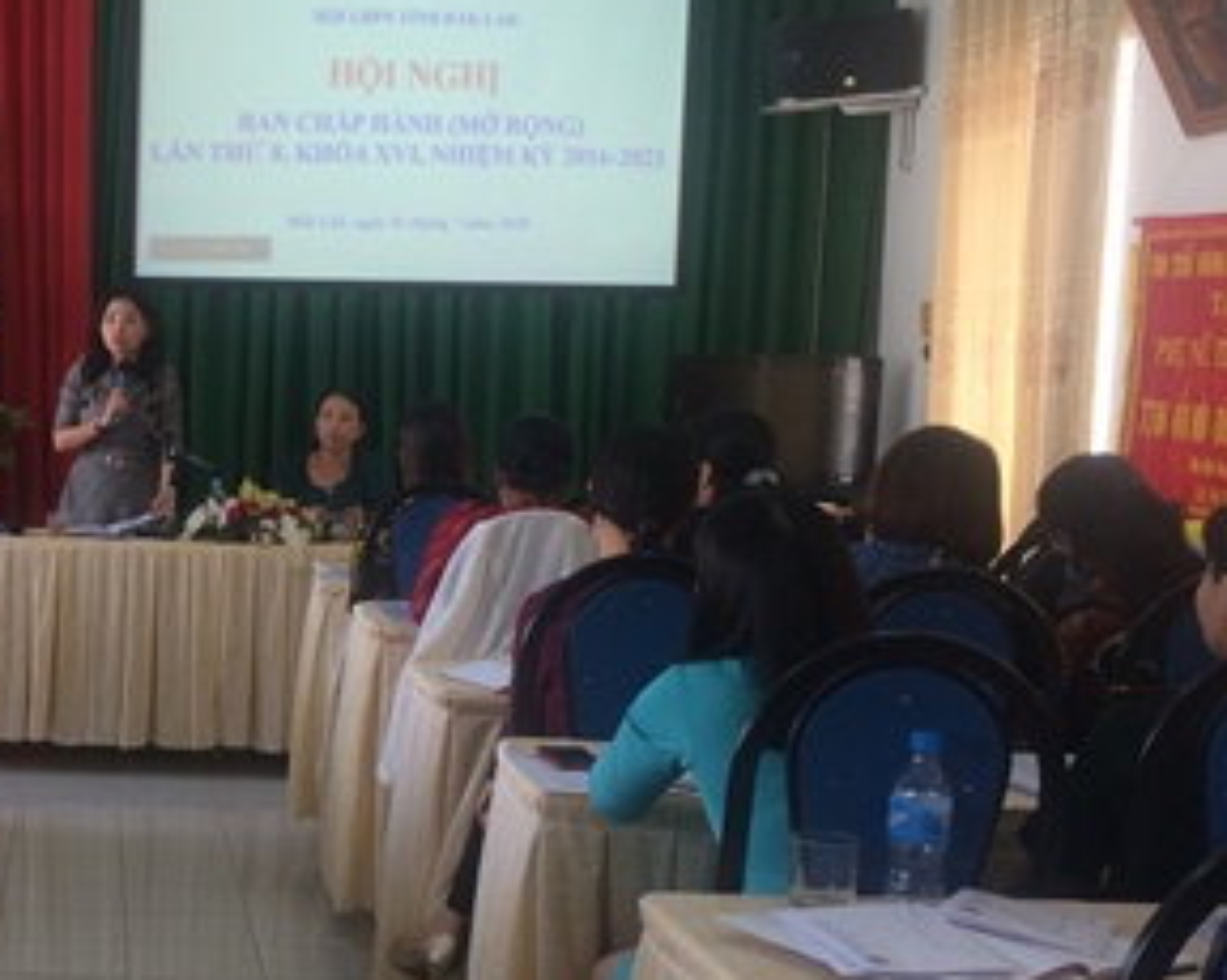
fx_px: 2286
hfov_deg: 28.6
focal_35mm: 63
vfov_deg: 24.1
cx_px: 72
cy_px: 592
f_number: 2.2
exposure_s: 1/50
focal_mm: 4.15
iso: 40
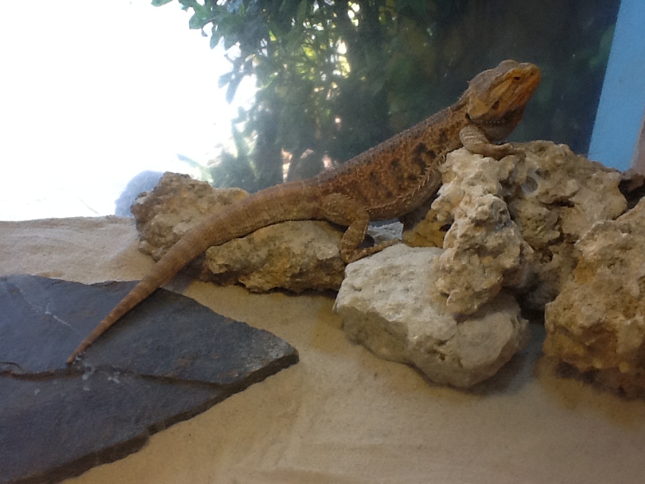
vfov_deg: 44.2
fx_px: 596
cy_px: 242
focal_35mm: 32
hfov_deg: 56.8
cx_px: 322
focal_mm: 2.03
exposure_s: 1/120
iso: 80
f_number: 2.4
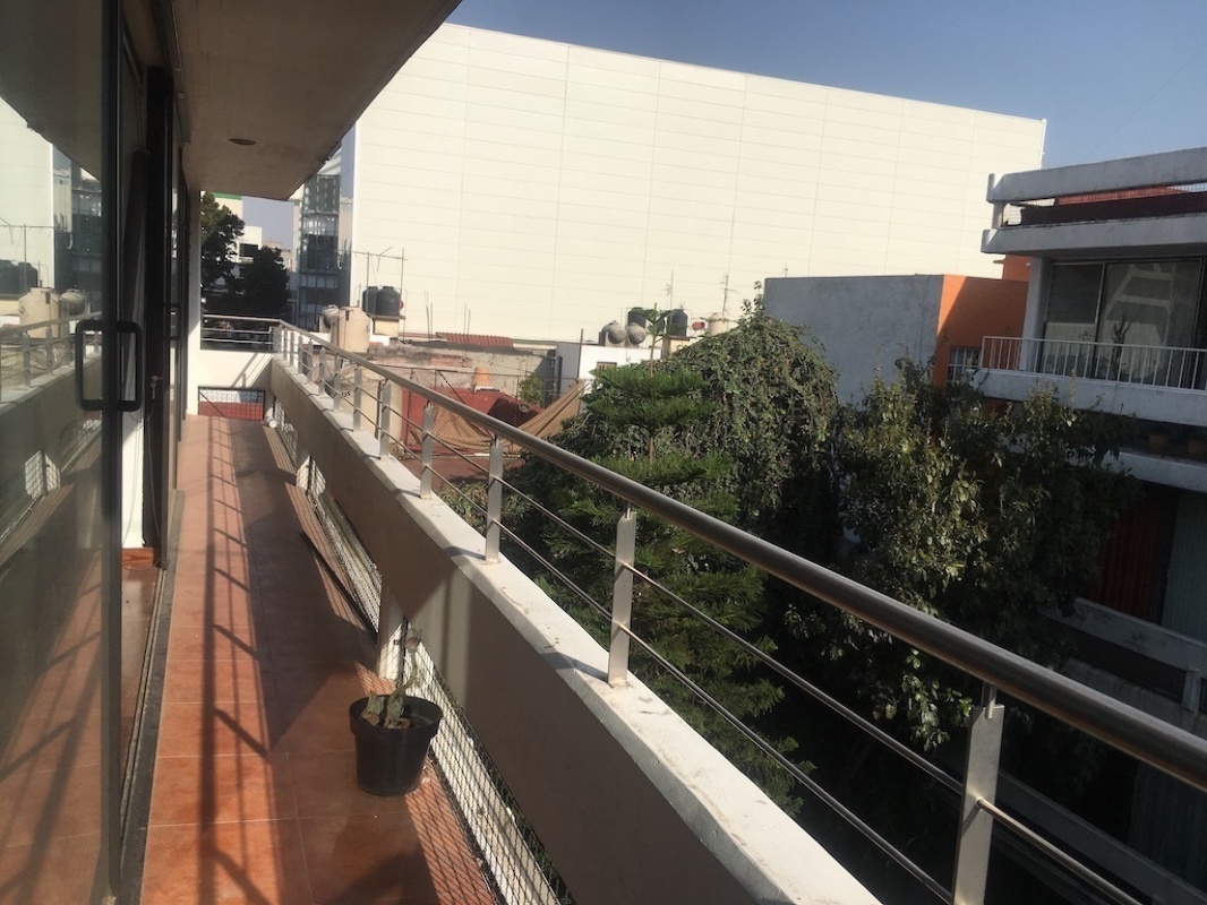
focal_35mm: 29
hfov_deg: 61.6
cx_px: 604
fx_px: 1011
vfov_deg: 48.2
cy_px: 452
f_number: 2.2
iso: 25
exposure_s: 1/2564
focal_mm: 4.15
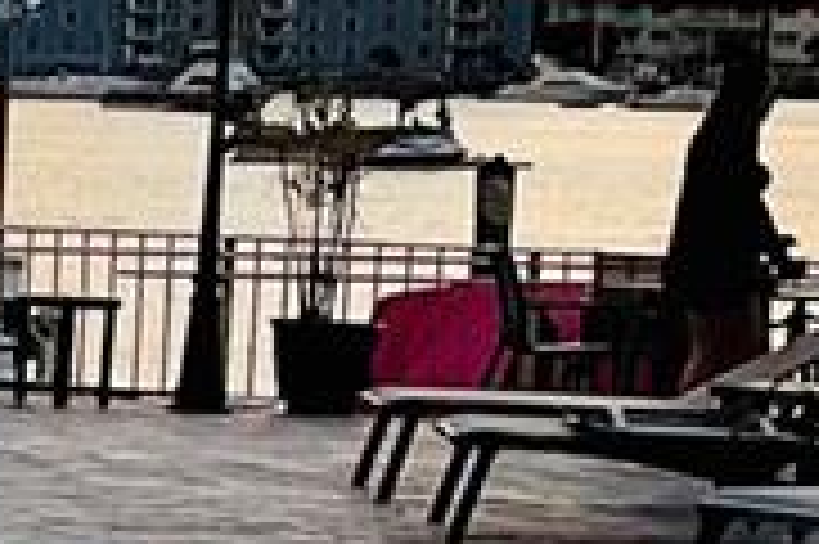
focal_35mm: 199
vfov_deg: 6.9
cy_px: 571
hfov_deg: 9.6
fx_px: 4523
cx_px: -850
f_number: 1.8
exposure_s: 1/562
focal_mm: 3
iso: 16
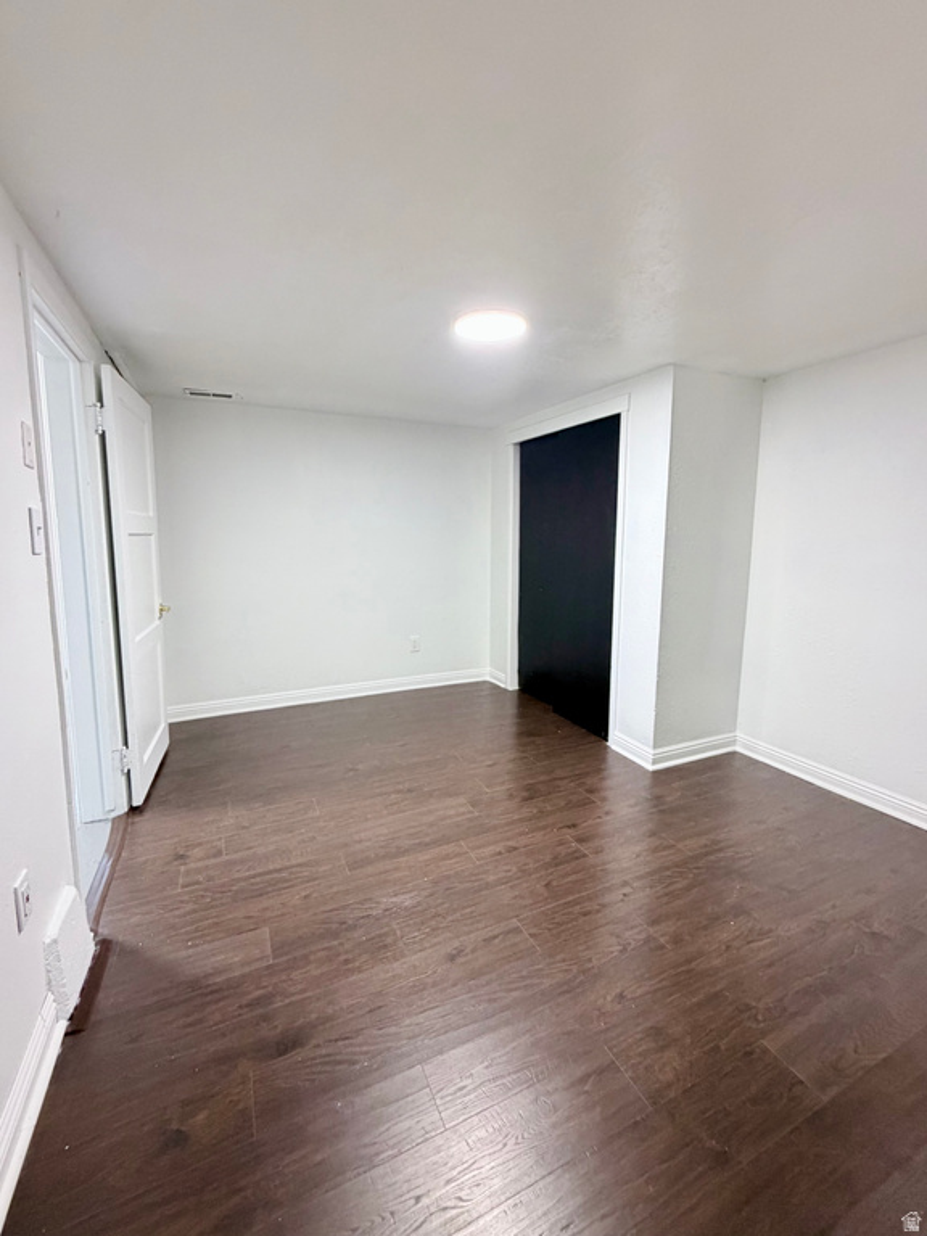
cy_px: 618
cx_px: 464
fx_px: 500
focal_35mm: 14
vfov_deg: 102.1
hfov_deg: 85.7
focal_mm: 2.22
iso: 320
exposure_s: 1/60
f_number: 2.2
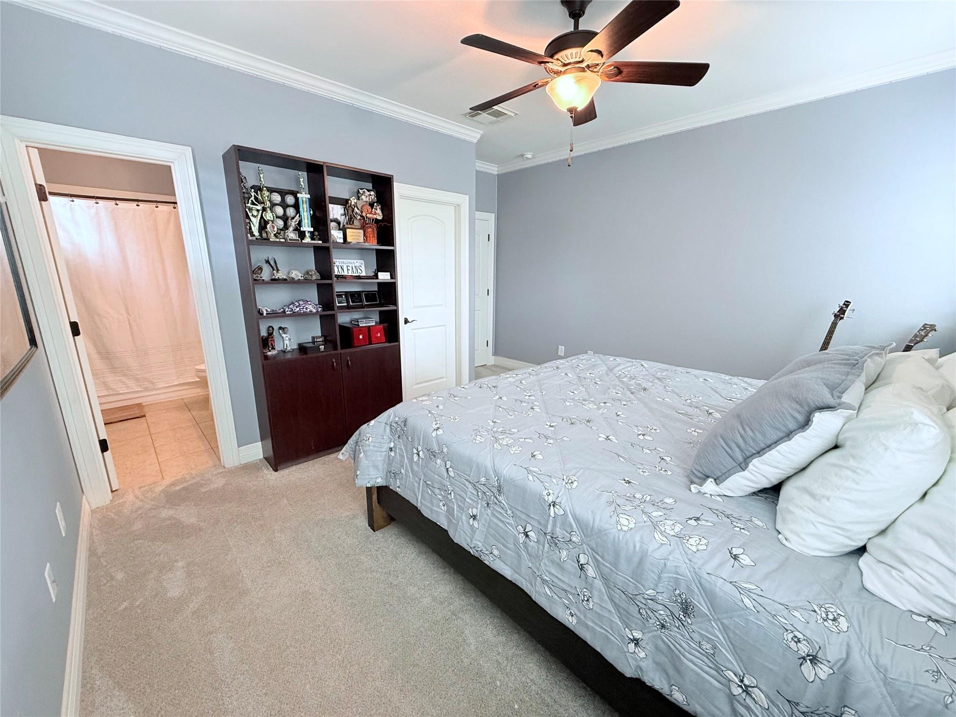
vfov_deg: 85.7
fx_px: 387
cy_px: 358
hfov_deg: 102.1
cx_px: 478
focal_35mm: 14
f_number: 2.2
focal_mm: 2.22
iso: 400
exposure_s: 1/60
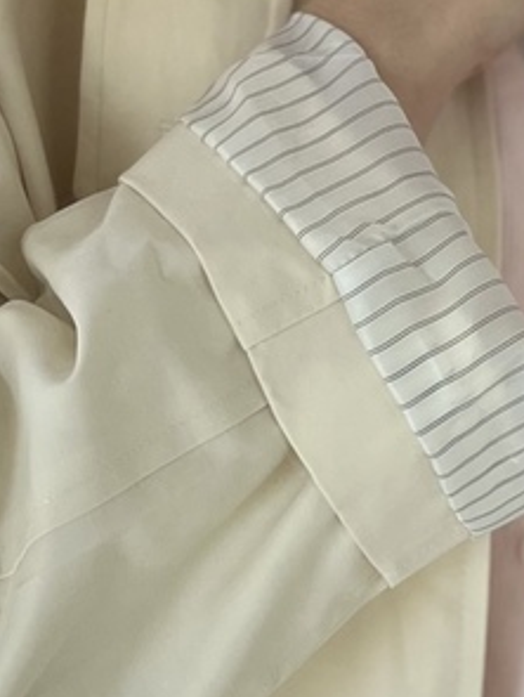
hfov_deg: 16.4
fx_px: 1772
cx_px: 543
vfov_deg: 22.2
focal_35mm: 88
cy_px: 385
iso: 125
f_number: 1.6
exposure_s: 1/117
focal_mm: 5.1
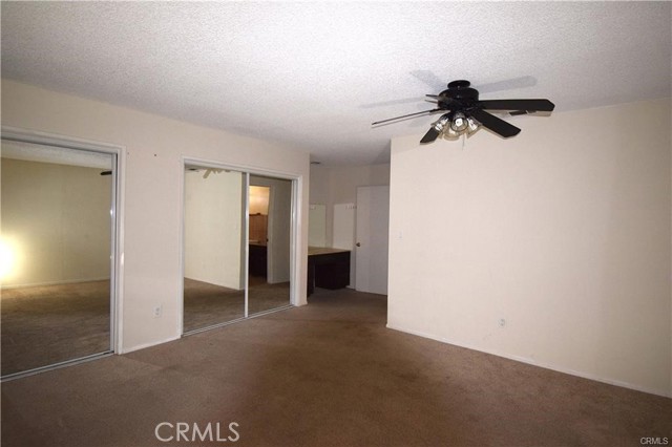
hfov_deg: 92.5
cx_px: 336
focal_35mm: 17
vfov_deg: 69.6
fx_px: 322
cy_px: 224
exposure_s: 1/60
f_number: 4.8
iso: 1400
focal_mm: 11.5
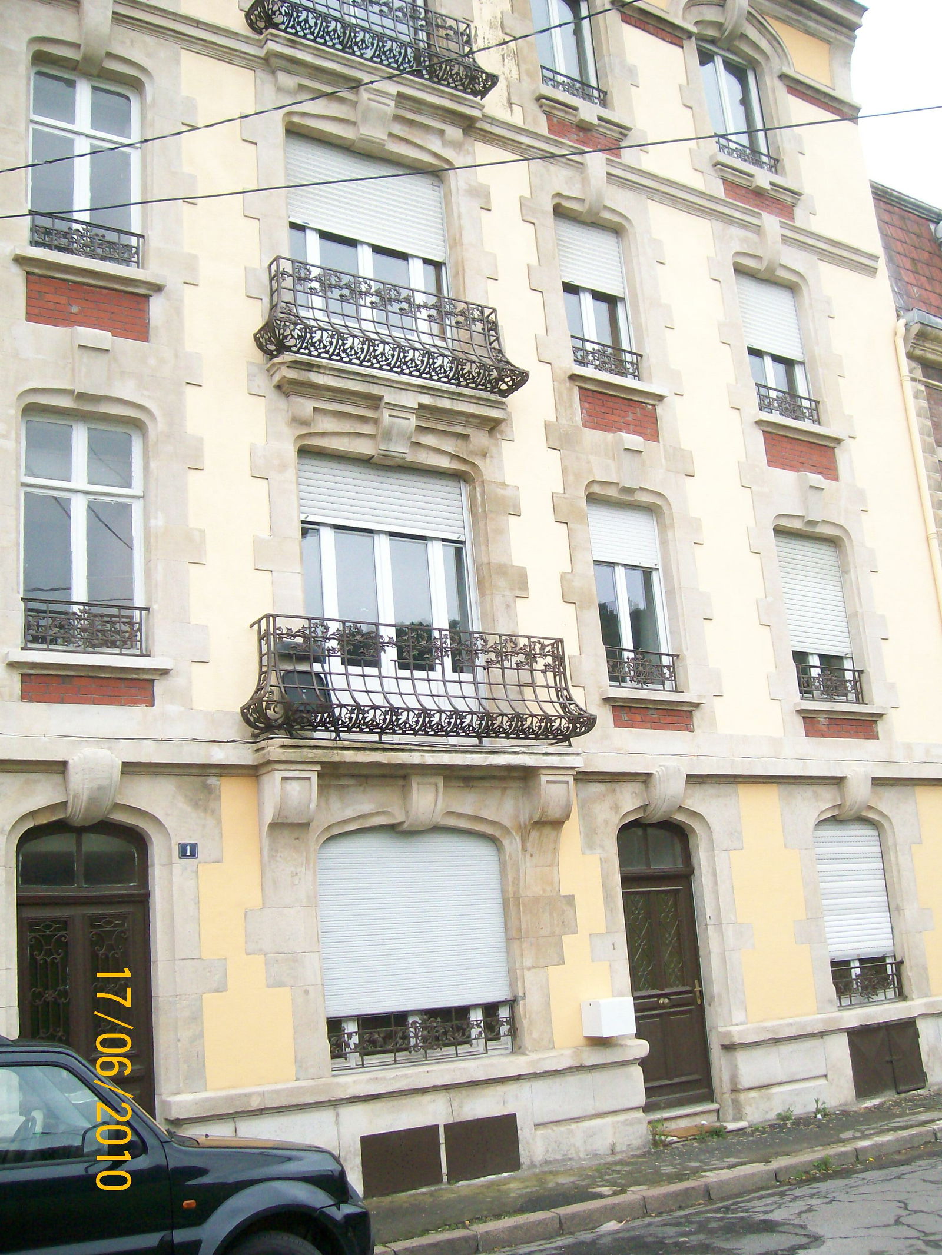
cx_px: 471
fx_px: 1270
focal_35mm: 35
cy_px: 628
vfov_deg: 52.6
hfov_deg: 40.7
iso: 200
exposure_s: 1/324
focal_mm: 5.8
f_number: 2.8
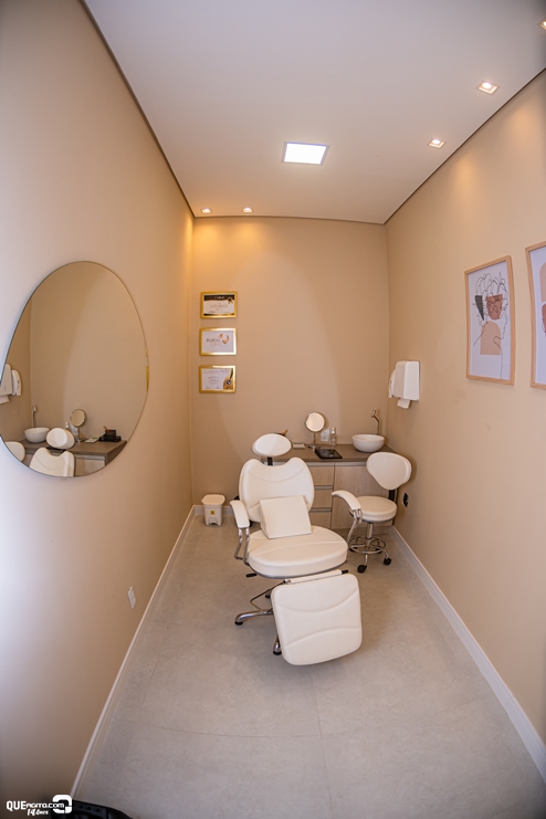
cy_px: 410
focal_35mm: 16
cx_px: 273
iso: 125
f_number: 3.5
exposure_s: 1/200
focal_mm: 10.5
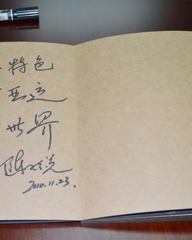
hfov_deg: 29.6
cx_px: 73
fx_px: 362
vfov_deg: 36.6
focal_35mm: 51
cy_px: 120
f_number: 4
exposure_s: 1/60
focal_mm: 24
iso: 640
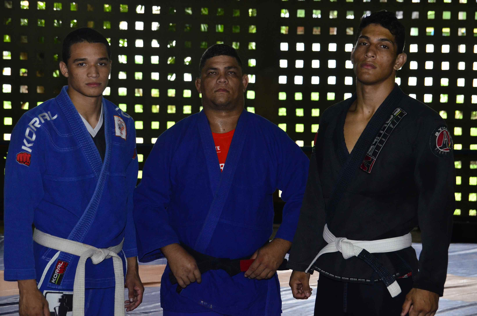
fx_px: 635
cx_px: 238
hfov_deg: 41.2
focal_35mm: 48
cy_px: 158
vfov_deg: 27.9
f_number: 5
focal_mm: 32
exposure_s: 1/320
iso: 1600
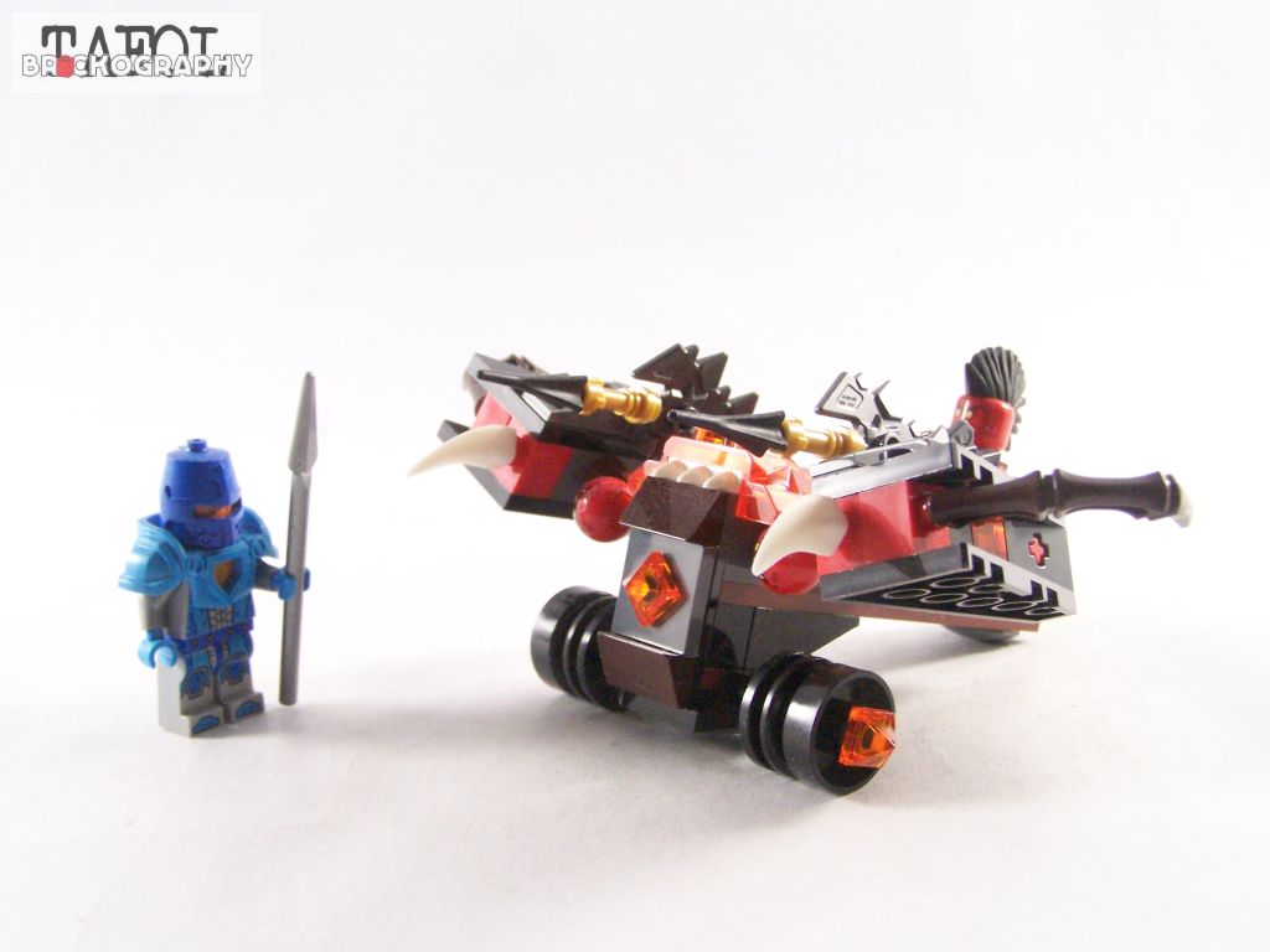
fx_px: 1871
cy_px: 476
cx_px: 635
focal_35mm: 51
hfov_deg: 37.5
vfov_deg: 28.6
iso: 400
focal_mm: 8.5
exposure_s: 1/60
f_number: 4
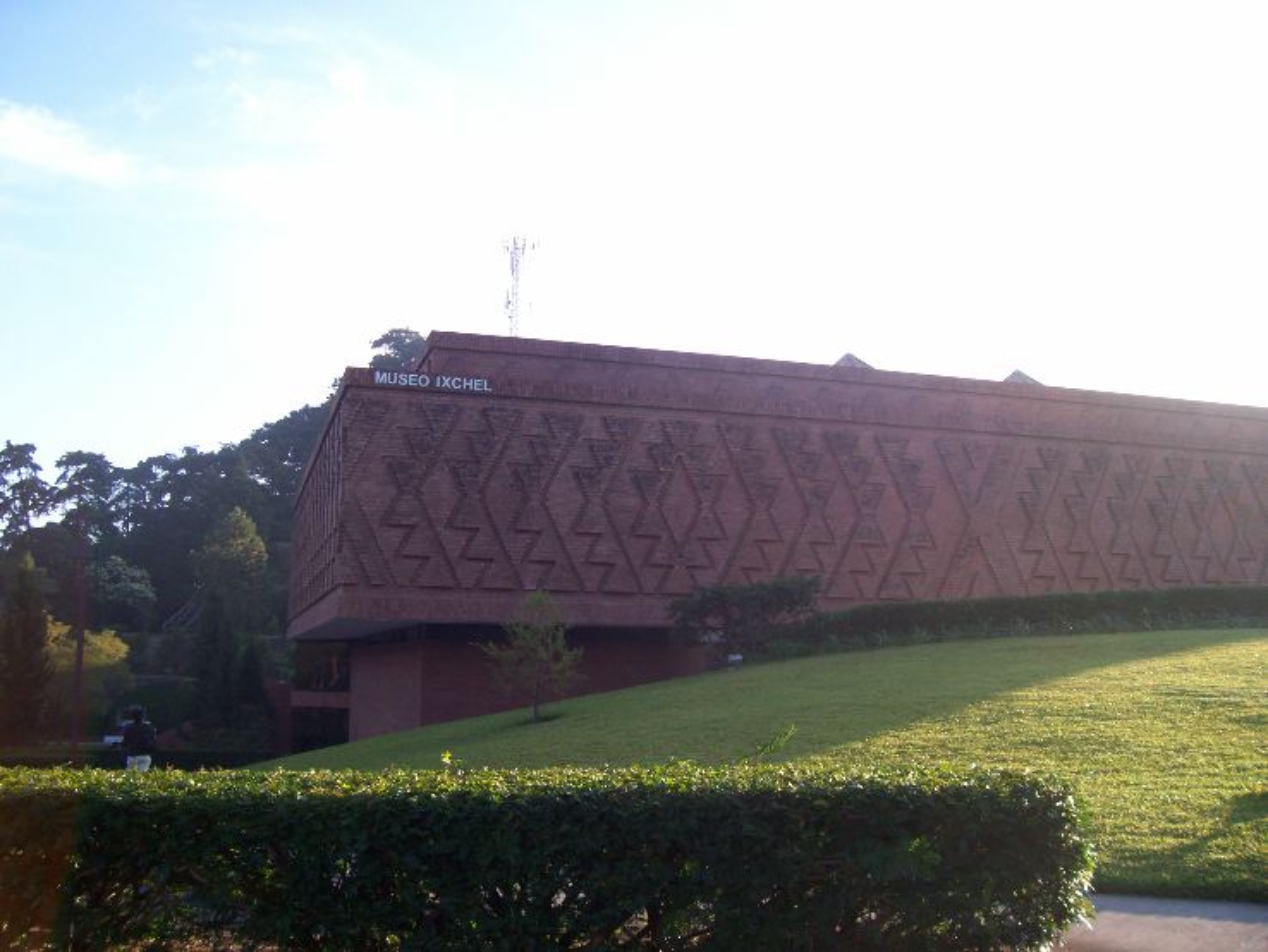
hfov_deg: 53.9
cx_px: 634
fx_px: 1246
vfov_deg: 41.8
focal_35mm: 34
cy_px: 476
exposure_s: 1/319
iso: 80
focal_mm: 5.6
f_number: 2.7
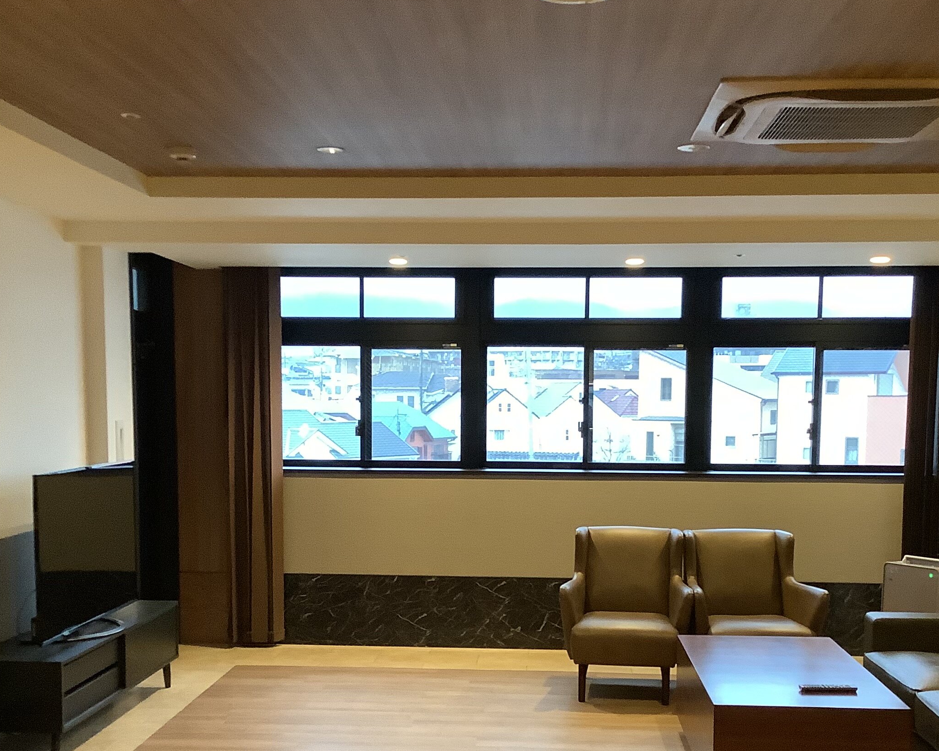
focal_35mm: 48
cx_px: 483
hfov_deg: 38.8
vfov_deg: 31.1
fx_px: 1334
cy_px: 530
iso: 320
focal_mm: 3.3
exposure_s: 1/40
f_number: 2.4
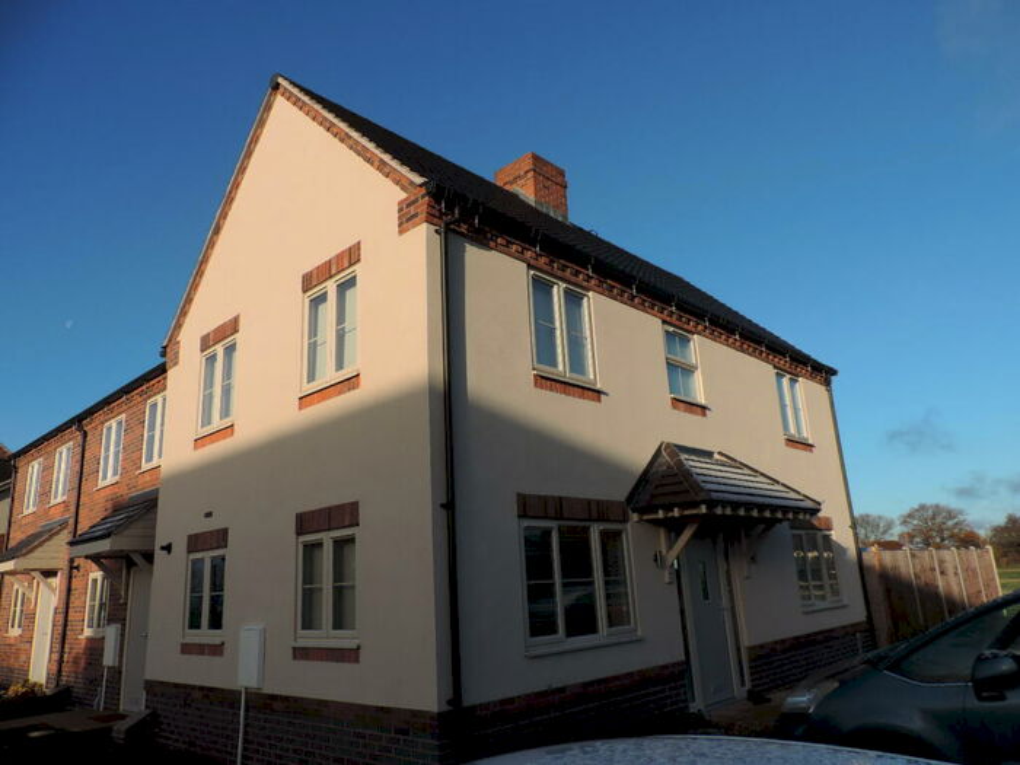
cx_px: 510
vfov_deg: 56.8
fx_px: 707
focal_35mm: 24
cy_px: 382
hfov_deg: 71.6
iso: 80
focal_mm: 4.3
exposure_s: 1/1000
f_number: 3
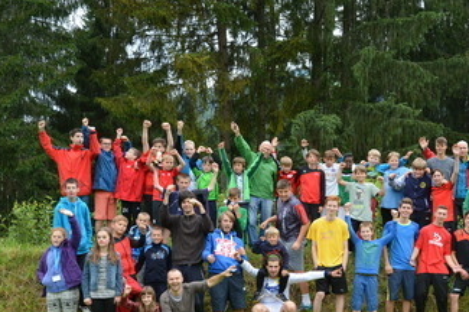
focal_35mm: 58
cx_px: 323
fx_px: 752
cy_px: 236
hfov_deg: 34.2
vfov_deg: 23.2
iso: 400
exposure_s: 1/125
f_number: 5.6
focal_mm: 25
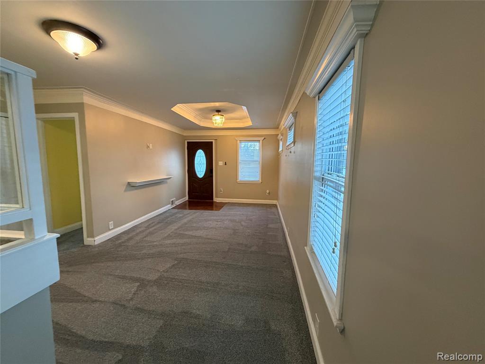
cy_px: 182
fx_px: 196
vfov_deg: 85.7
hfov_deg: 102.1
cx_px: 242
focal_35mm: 14
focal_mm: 2.22
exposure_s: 1/60
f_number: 2.2
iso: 500
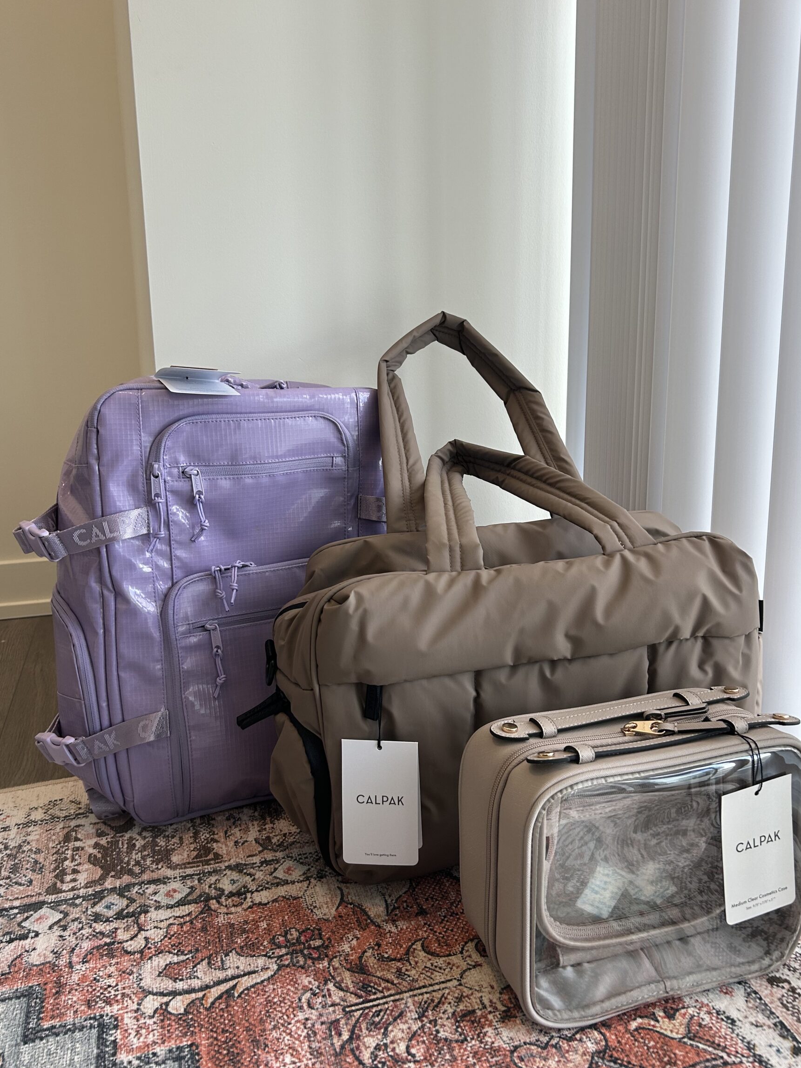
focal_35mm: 29
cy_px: 517
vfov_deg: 61.6
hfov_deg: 48.2
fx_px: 895
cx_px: 424
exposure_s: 1/120
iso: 80
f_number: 1.5
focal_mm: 5.7
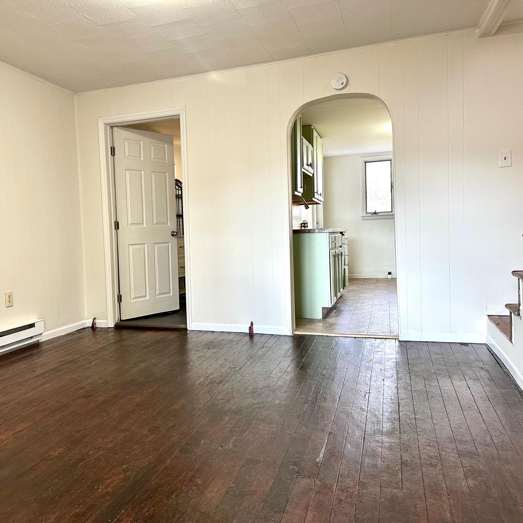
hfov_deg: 54.8
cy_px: 255
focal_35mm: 29
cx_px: 188
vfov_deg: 55.6
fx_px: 496
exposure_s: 1/120
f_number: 1.78
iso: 200
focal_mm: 6.86
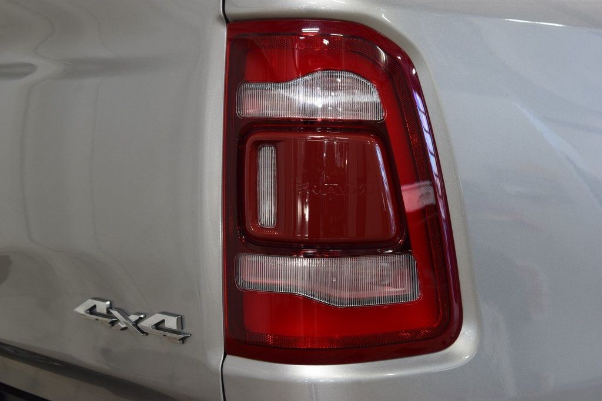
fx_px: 1129
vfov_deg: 20.2
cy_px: 200
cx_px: 301
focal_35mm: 68
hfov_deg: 29.9
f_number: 6.3
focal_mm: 45
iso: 640
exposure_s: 1/15
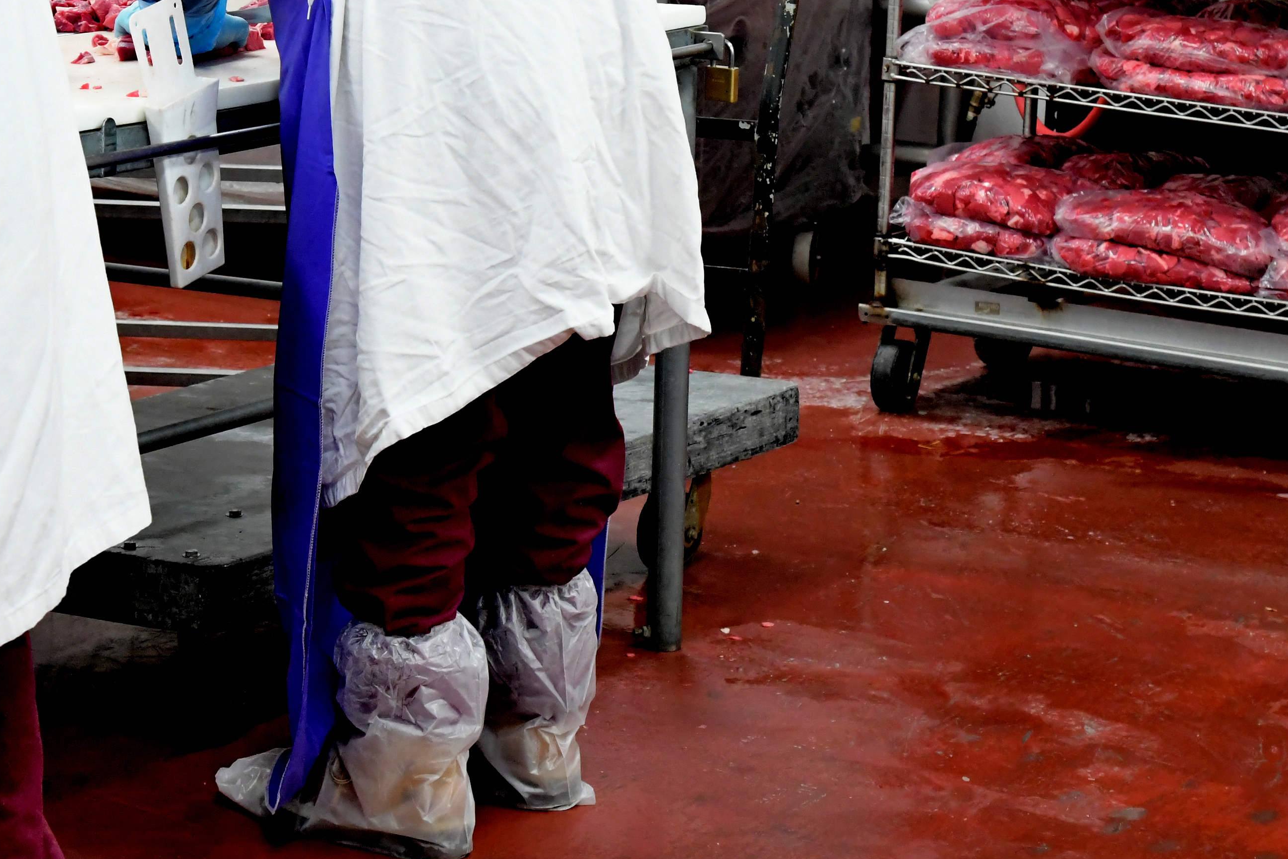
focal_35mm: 124
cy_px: 125
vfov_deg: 11.0
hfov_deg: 16.5
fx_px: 4436
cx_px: 552
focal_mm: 52
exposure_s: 1/80
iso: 3600
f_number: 5.6
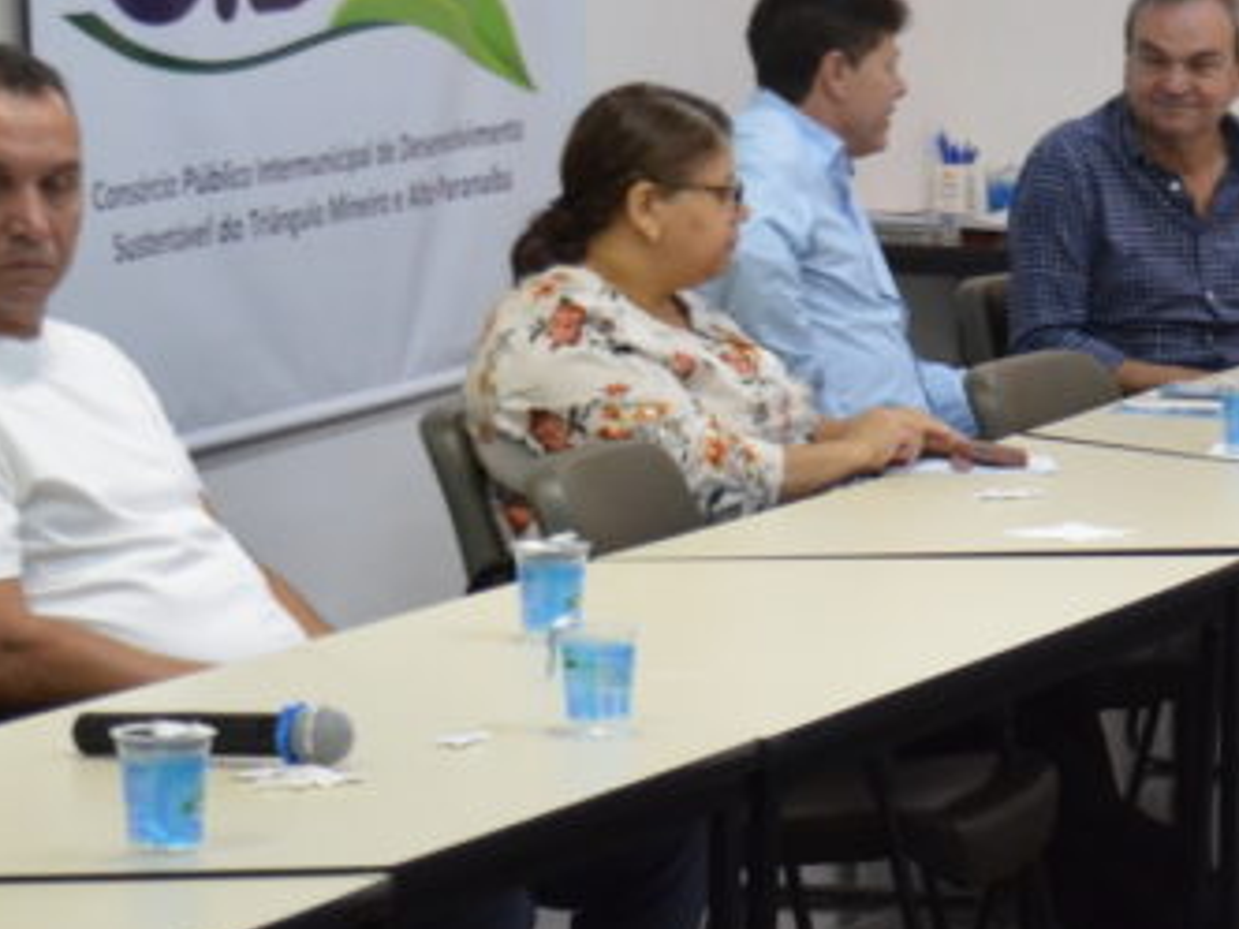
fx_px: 5727
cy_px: 873
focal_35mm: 160
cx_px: 1780
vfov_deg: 9.2
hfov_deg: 11.9
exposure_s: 1/30
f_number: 5
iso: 1400
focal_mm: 36
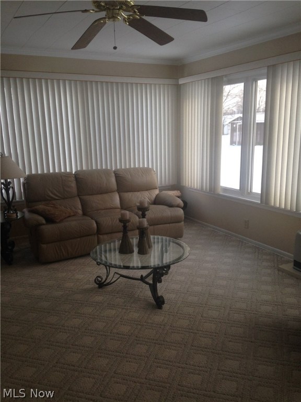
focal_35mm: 33
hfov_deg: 42.9
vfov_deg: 55.4
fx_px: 383
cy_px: 201
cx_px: 150
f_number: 2.4
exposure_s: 1/60
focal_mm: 4.12
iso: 64
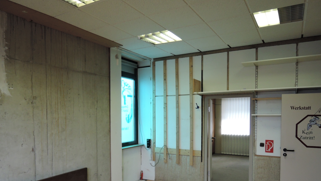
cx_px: 159
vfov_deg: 42.2
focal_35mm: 27
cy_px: 124
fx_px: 230
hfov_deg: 69.9
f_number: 2.2
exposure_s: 1/250
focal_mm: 5.1
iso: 400
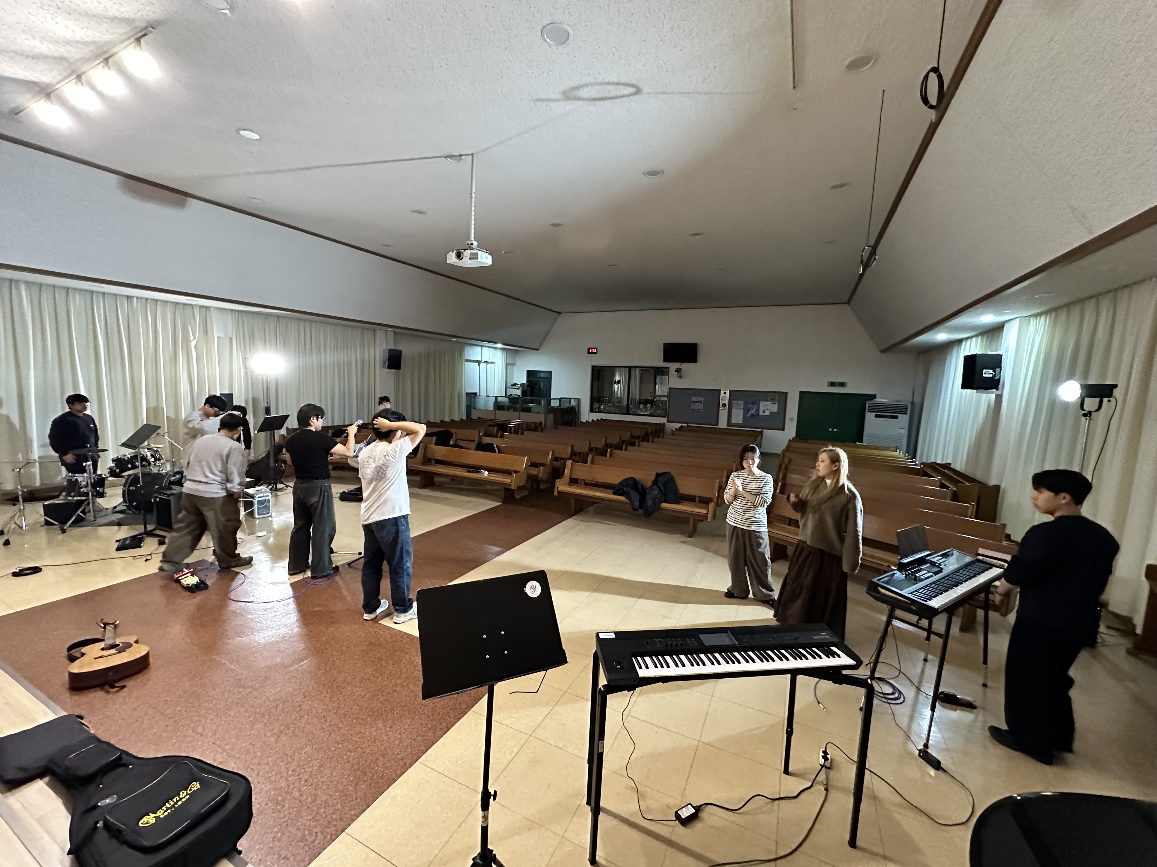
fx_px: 468
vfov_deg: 85.7
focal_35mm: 14
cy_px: 434
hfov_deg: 102.1
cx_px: 578
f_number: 2.2
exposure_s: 1/60
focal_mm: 2.22
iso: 800
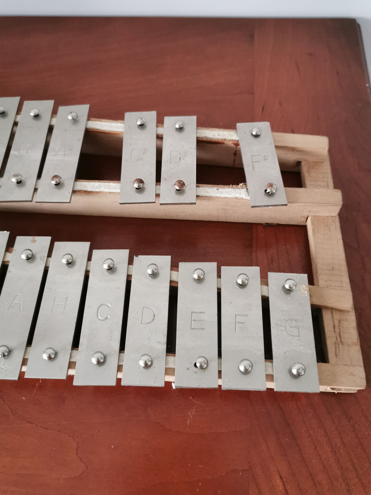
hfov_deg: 51.4
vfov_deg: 65.3
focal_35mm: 27
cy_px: 248
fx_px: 386
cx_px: 186
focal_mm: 5.58
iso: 500
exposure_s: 1/33.3
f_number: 1.8
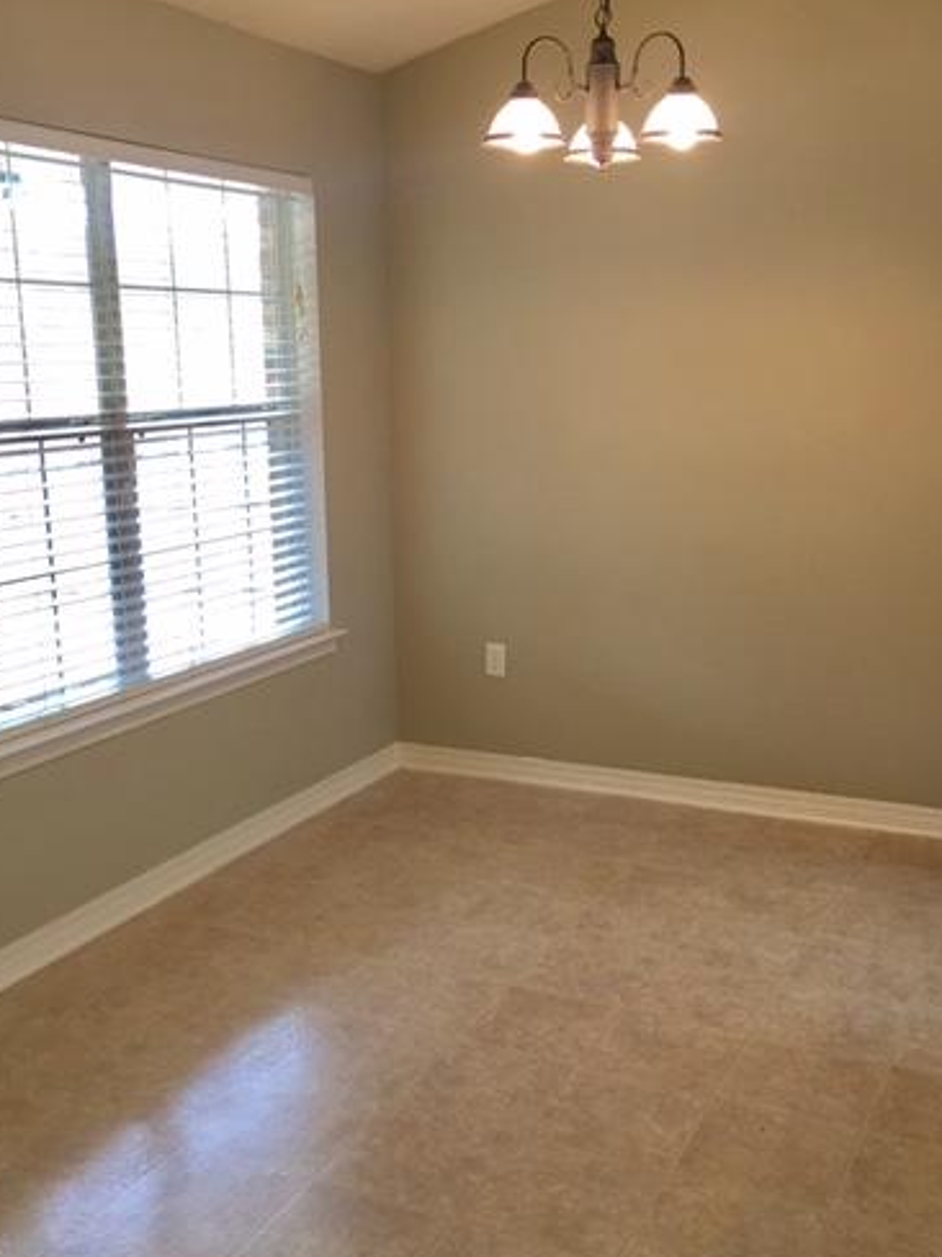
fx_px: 1379
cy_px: 677
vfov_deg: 48.9
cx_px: 456
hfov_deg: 37.7
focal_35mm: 38
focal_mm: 4.15
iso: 32
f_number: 2.2
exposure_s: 1/15
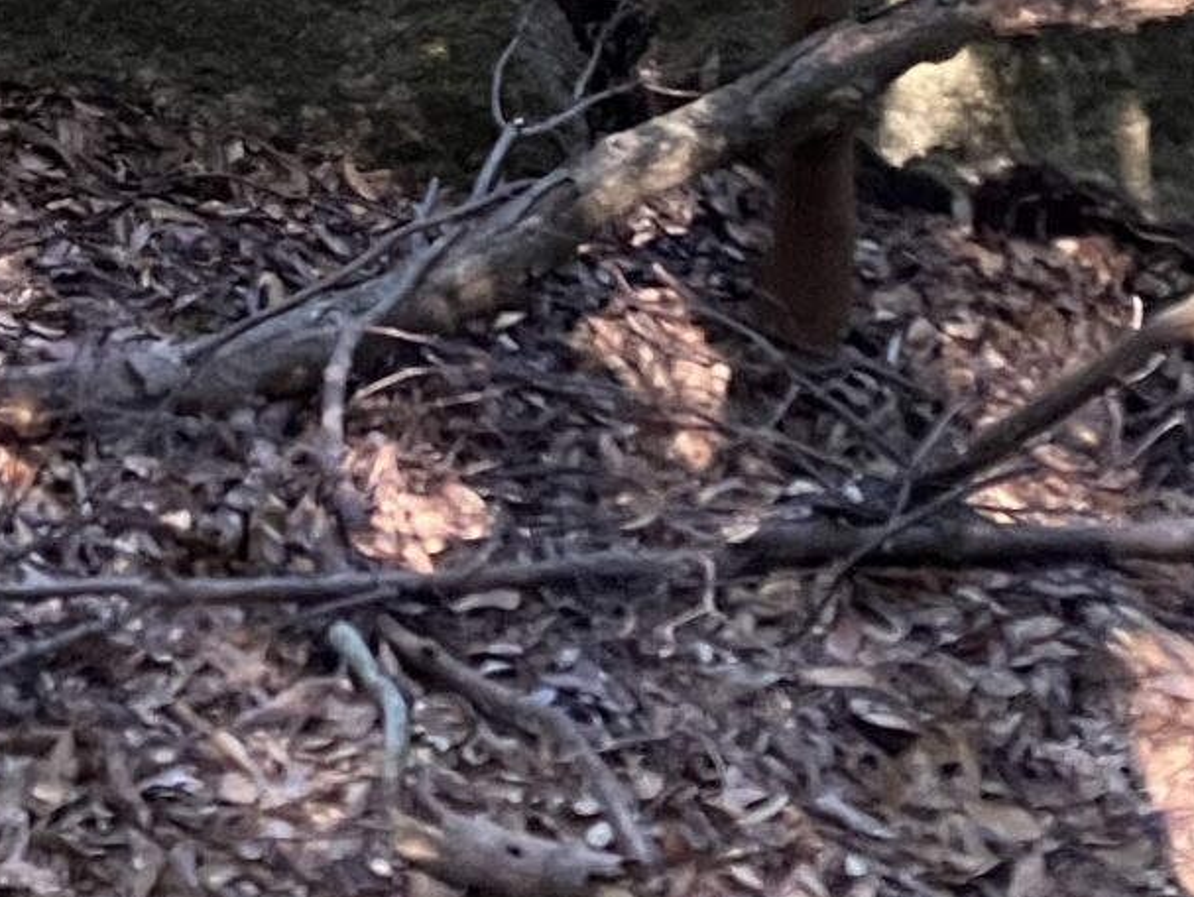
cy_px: -742
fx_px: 4073
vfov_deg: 11.6
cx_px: -26
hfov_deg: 16.3
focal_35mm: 118
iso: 125
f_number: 1.8
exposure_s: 1/60
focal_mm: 3.99
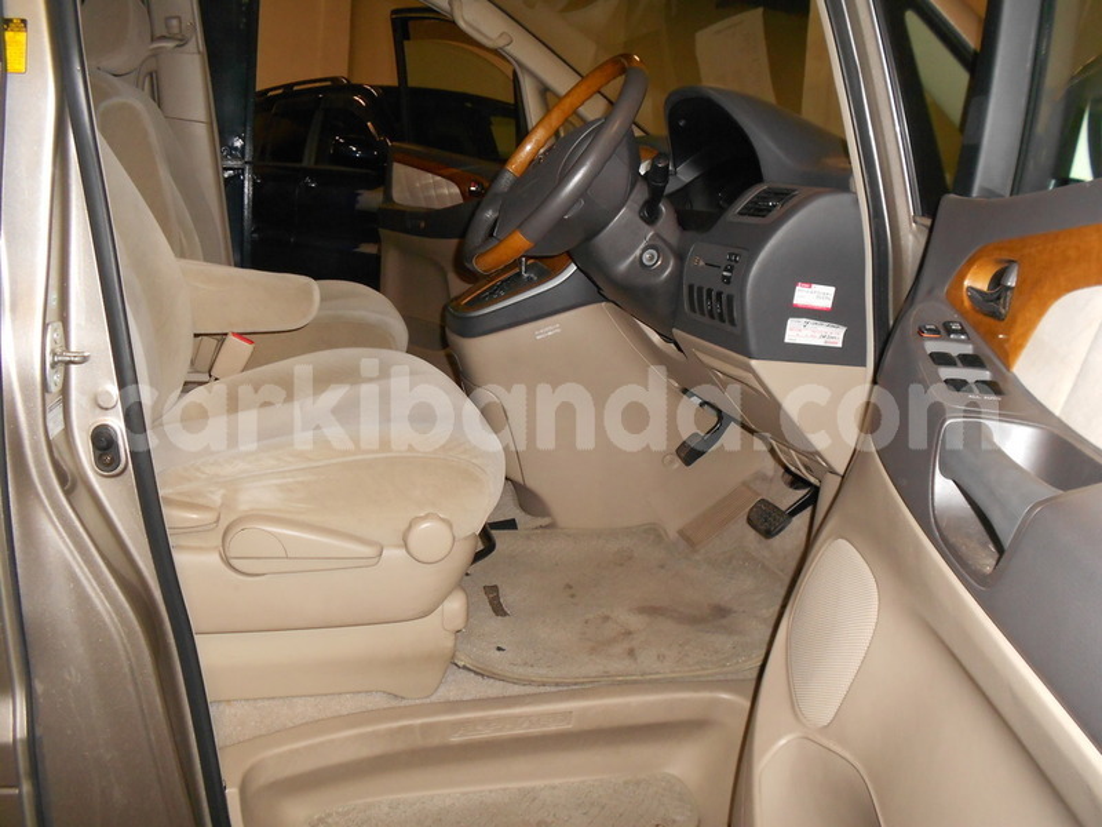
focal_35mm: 43
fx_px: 1369
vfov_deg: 33.6
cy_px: 414
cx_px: 551
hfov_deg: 43.9
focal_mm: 7.7
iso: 250
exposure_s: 1/30
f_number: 4.2
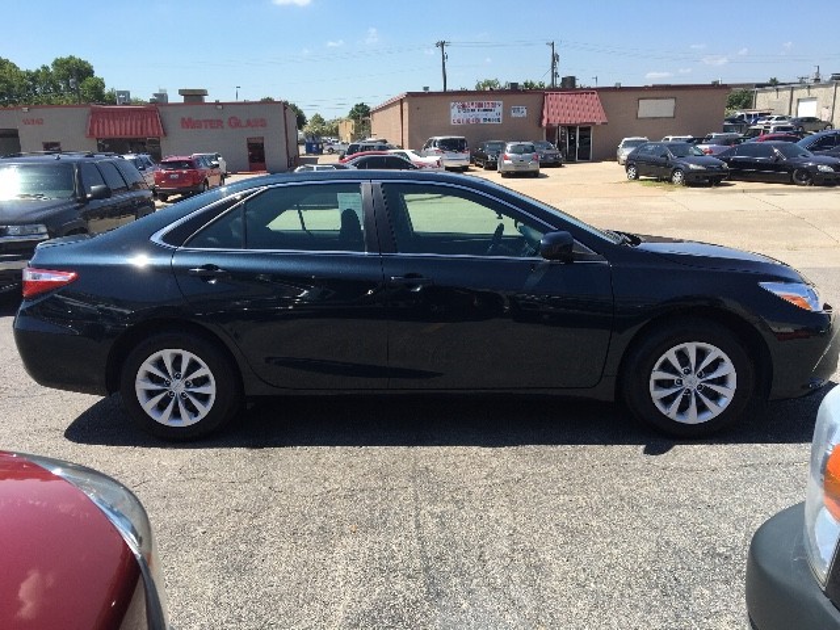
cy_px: 315
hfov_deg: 61.7
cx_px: 420
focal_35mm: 29
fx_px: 704
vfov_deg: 48.2
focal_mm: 4.15
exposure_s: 1/1131
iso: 25
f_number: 2.2
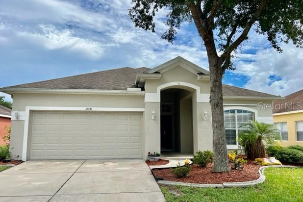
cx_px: 147
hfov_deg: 65.5
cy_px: 105
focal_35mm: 28
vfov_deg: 46.4
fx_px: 236
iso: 50
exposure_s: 1/5319
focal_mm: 5.7
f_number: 1.5
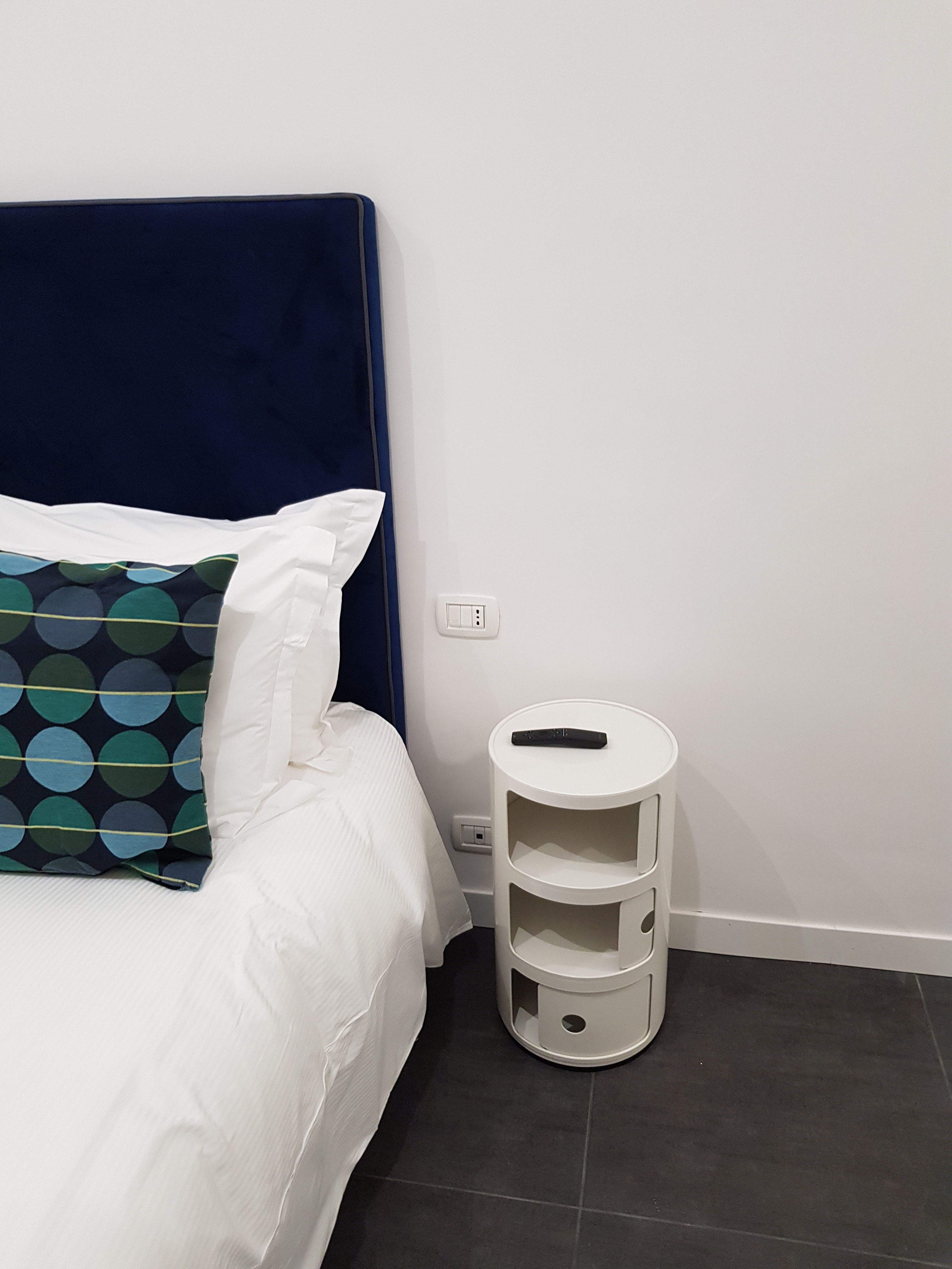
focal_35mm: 26
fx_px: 953
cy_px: 634
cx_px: 476
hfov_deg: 53.1
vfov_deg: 67.3
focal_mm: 4.2
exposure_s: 1/33
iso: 160
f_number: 1.7
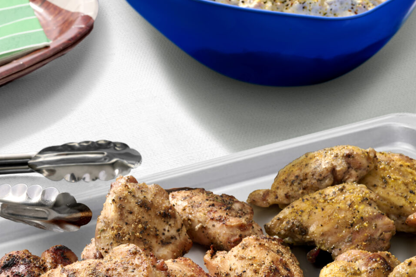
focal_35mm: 100
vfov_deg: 13.6
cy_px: 229
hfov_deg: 20.4
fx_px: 1155
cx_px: 209
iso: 100
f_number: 11
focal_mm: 50
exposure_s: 1/200
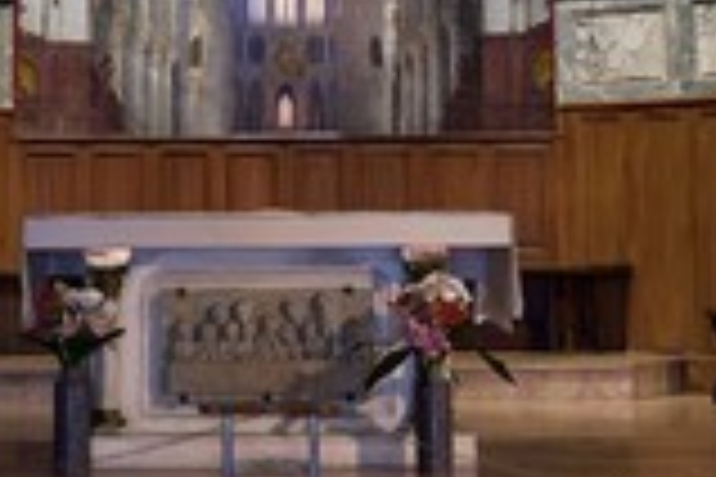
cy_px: -54
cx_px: 288
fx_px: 2207
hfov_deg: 18.4
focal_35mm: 111
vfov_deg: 12.1
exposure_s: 1/6
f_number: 5.6
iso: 1600
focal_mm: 42
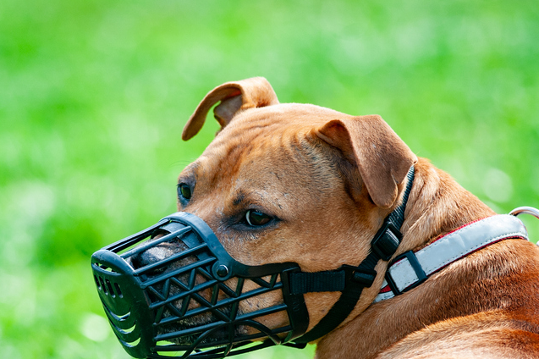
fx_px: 8844
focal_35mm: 591
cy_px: 338
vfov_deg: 2.3
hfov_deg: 3.5
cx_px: 189
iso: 800
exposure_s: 1/1600
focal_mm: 300
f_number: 4.5
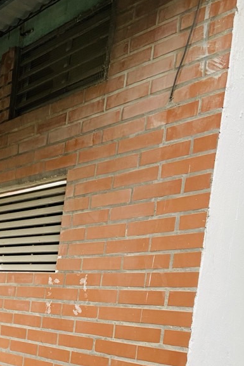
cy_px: 320
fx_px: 488
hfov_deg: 27.4
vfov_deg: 38.6
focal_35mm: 48
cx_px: 42
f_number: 1.8
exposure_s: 1/60
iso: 125
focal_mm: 4.25
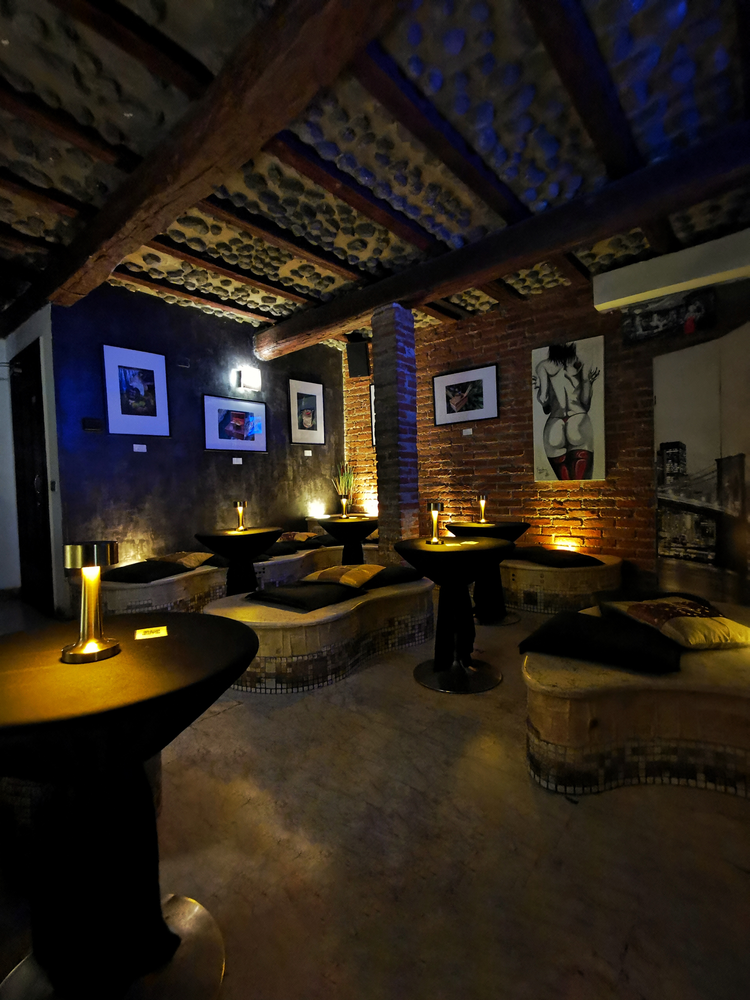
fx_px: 462
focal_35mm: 16
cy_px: 500
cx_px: 375
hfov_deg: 78.1
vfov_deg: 94.5
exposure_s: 1/16.7
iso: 2000
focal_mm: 2.35
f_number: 2.2
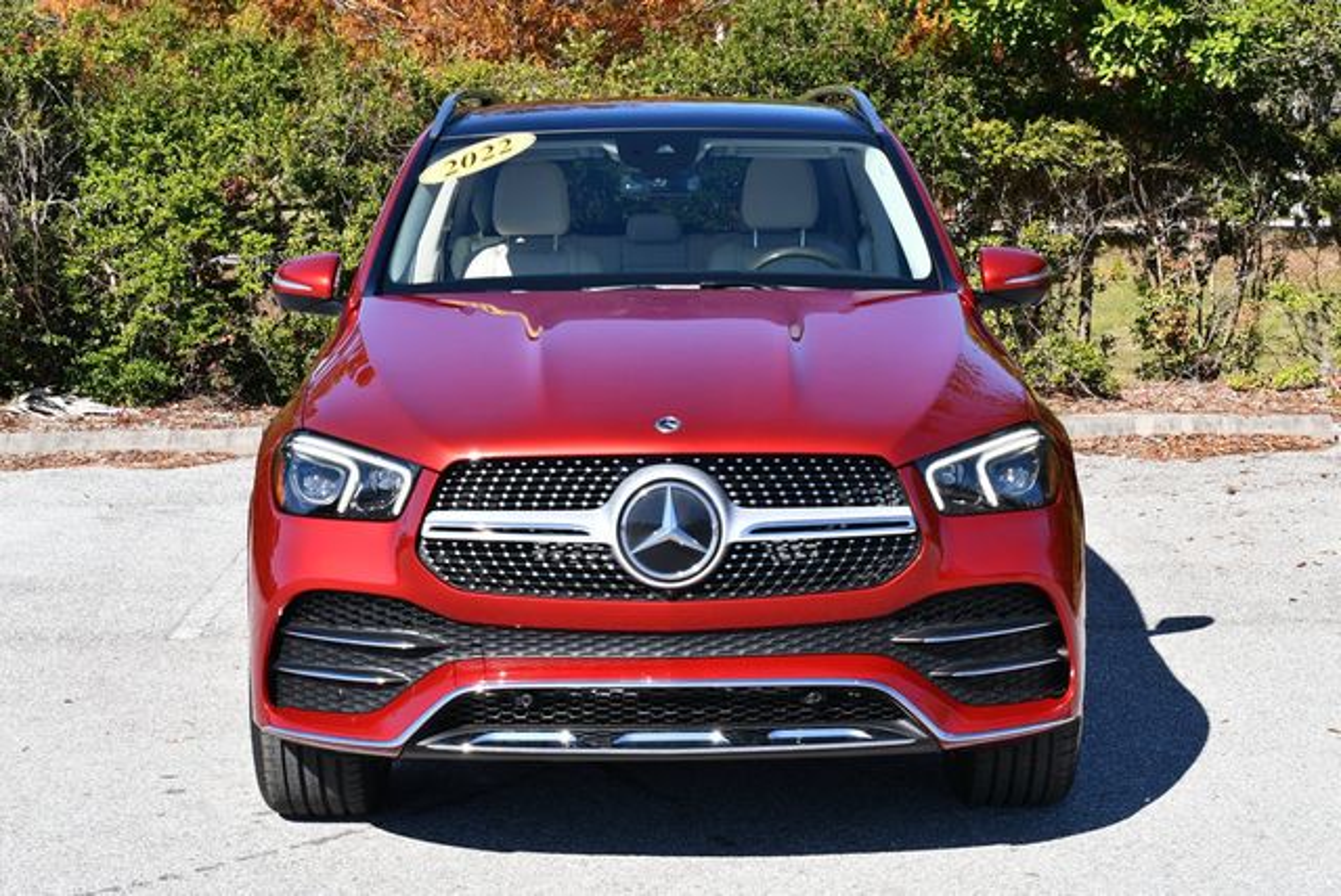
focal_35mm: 72
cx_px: 670
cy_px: 448
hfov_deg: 28.0
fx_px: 2684
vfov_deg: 19.0
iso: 125
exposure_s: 1/250
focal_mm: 36
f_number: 8
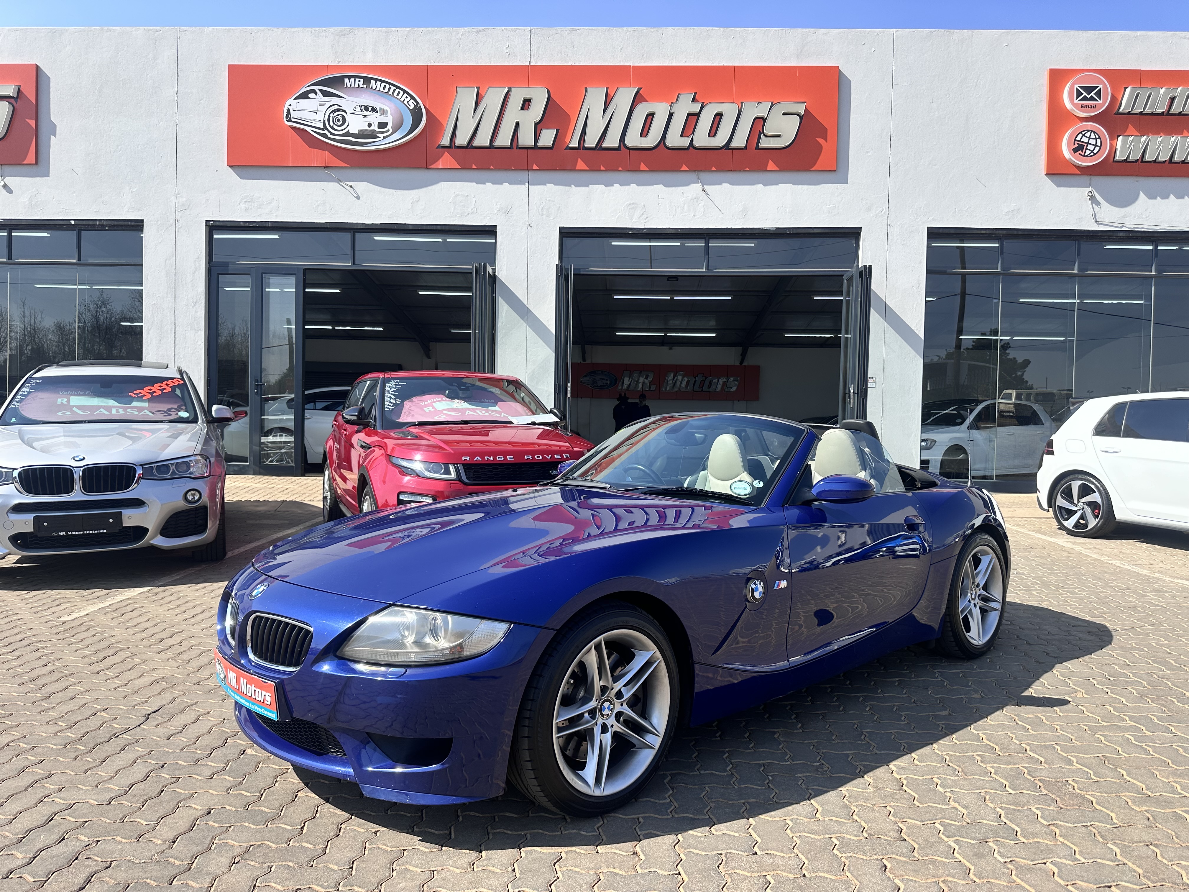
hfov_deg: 71.6
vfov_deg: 56.8
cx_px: 594
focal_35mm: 24
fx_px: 824
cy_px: 446
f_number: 1.78
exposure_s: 1/2299
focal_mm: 6.86
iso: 80
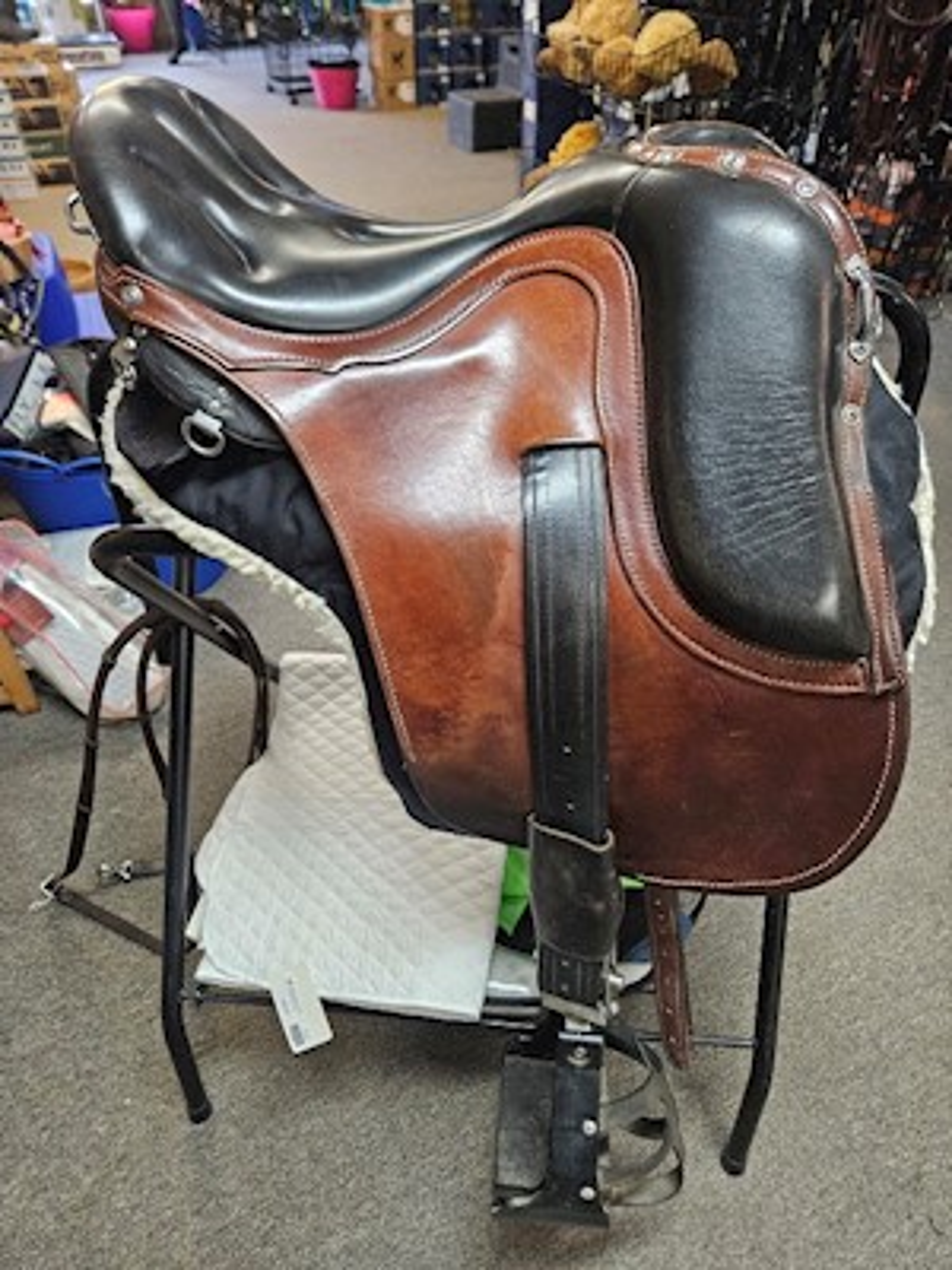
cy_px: 635
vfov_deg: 73.9
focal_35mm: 23
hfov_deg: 58.9
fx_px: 843
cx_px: 476
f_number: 1.8
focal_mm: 5.4
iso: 1000
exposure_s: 1/120
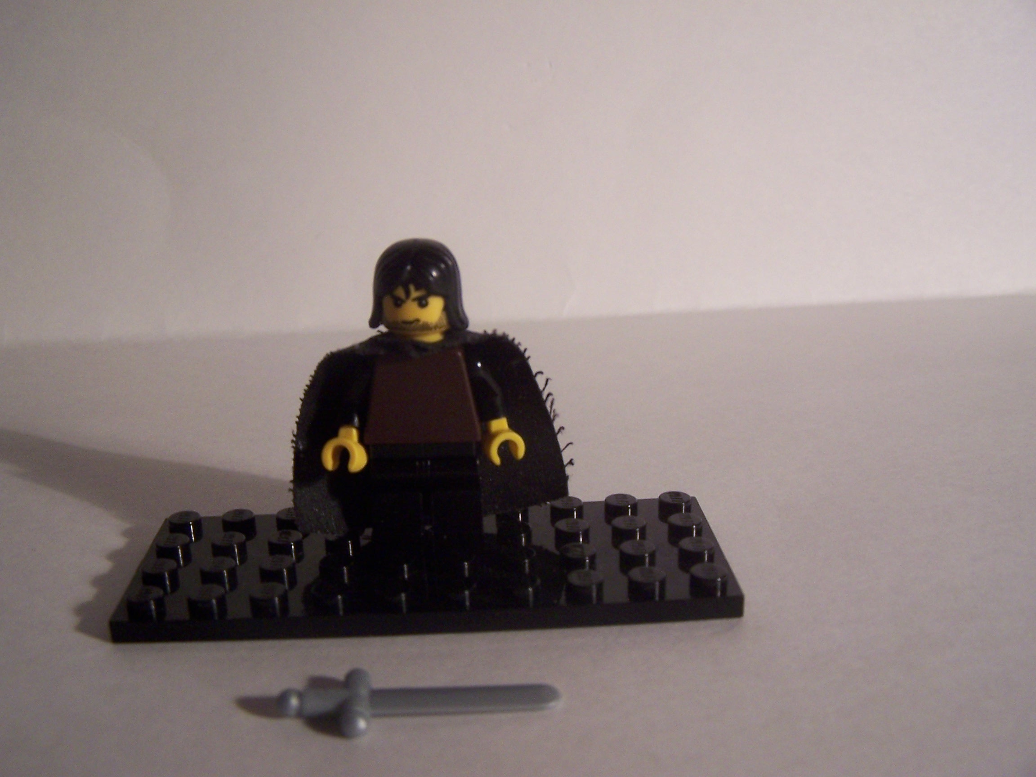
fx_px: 1137
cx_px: 518
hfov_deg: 49.0
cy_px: 388
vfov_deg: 37.7
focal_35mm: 38
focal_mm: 6.3
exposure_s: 1/10
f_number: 2.8
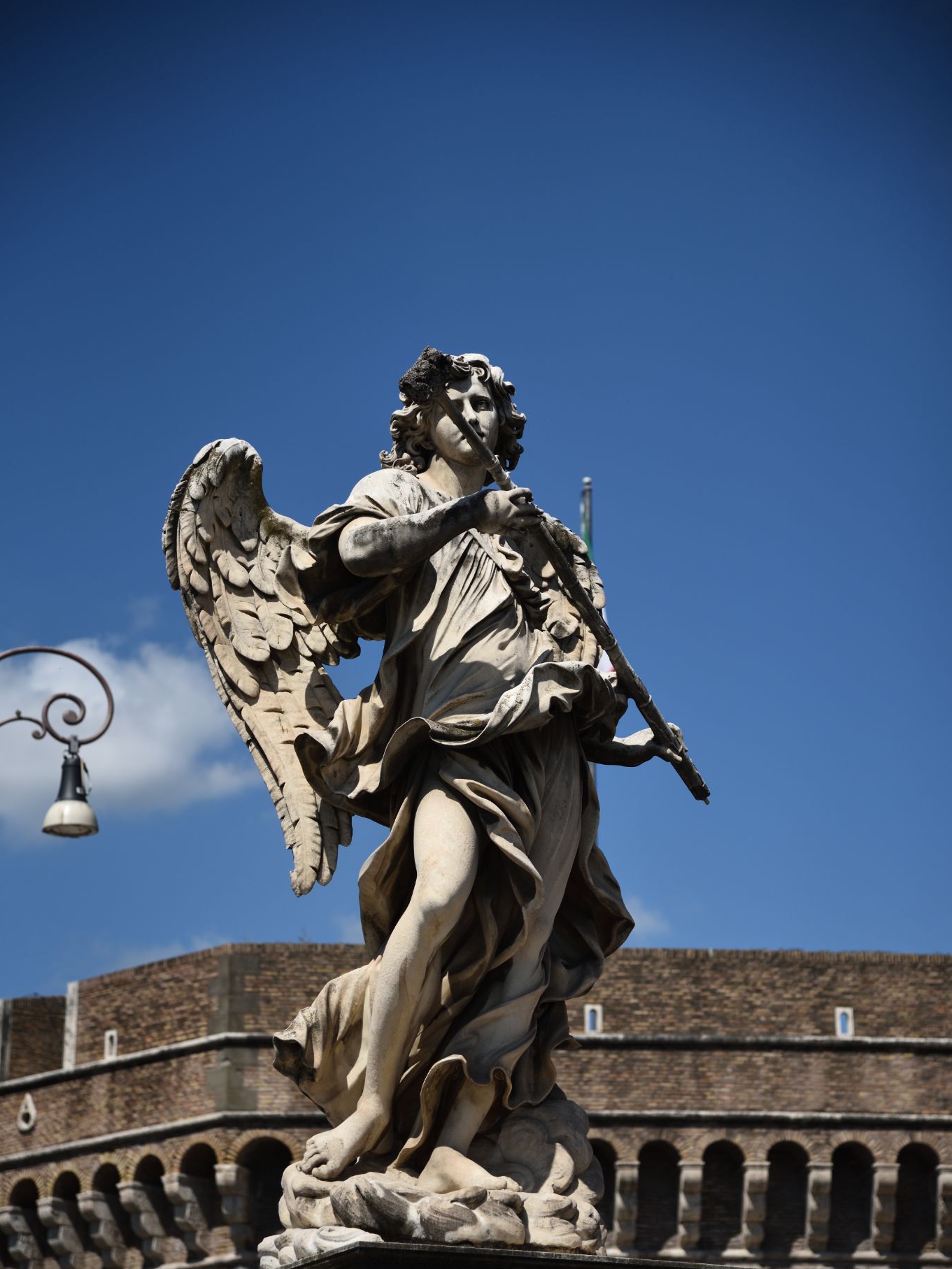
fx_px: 3264
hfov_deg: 16.6
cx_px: 475
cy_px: 684
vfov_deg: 22.0
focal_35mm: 89
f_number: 4
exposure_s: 1/3200
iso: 160
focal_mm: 82
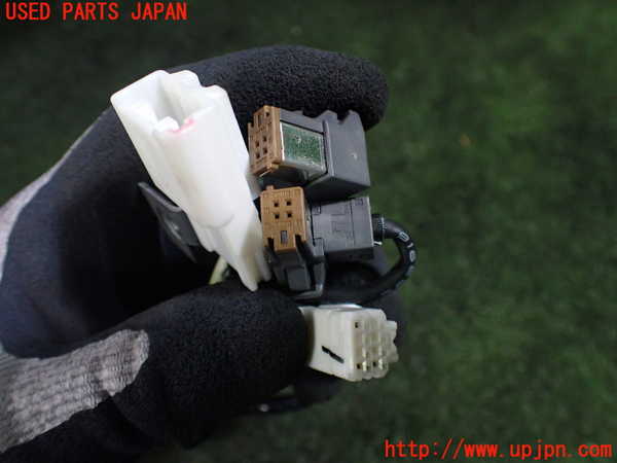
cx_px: 308
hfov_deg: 60.0
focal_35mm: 30
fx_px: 535
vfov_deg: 46.8
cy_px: 232
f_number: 2.3
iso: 800
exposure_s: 1/125
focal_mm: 5.4
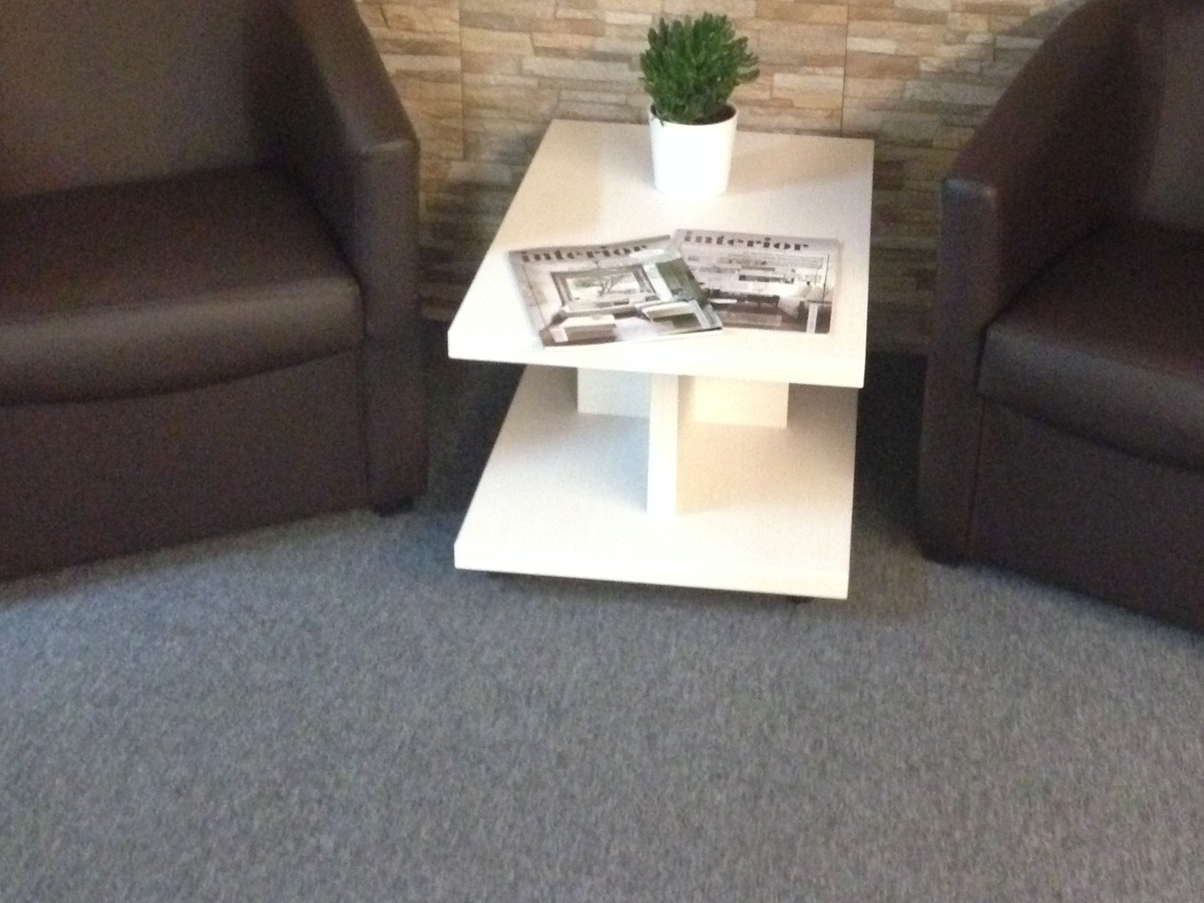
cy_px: 194
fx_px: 1878
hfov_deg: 35.3
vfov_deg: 26.6
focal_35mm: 54
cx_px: 759
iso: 800
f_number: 2.4
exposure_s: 1/15
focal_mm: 4.12
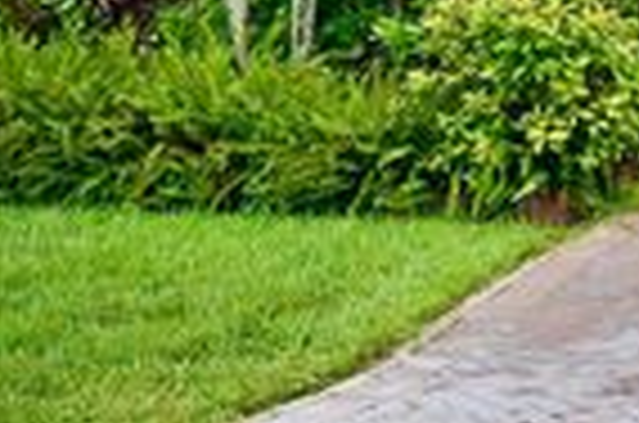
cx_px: 1116
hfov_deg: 16.5
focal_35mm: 106
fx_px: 1877
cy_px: -322
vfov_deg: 11.9
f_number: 6.3
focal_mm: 20
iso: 400
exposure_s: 1/160
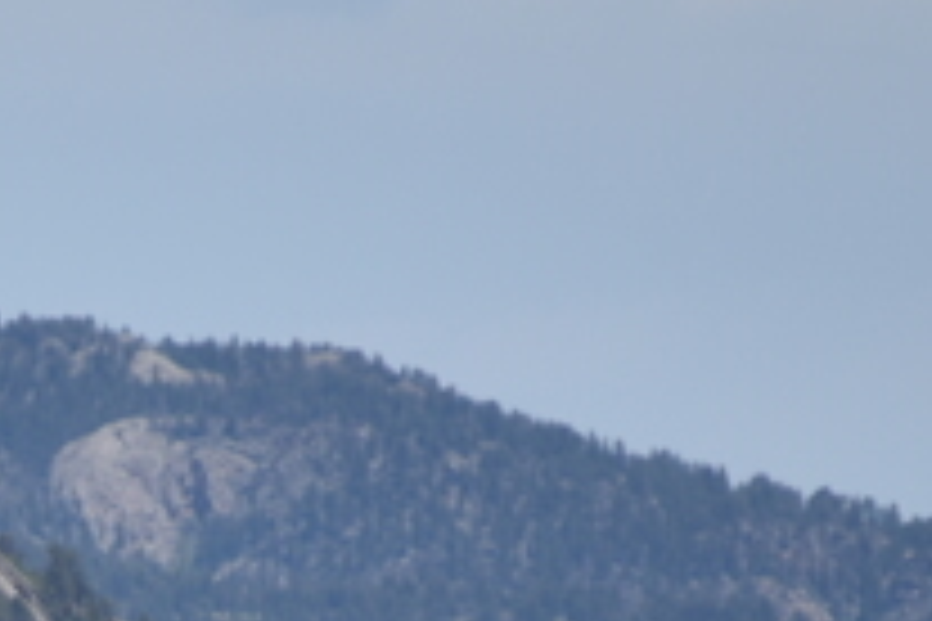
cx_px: -455
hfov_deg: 1.1
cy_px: 1328
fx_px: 47917
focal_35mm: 1851
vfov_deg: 0.7
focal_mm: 300
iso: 110
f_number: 5.6
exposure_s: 1/640
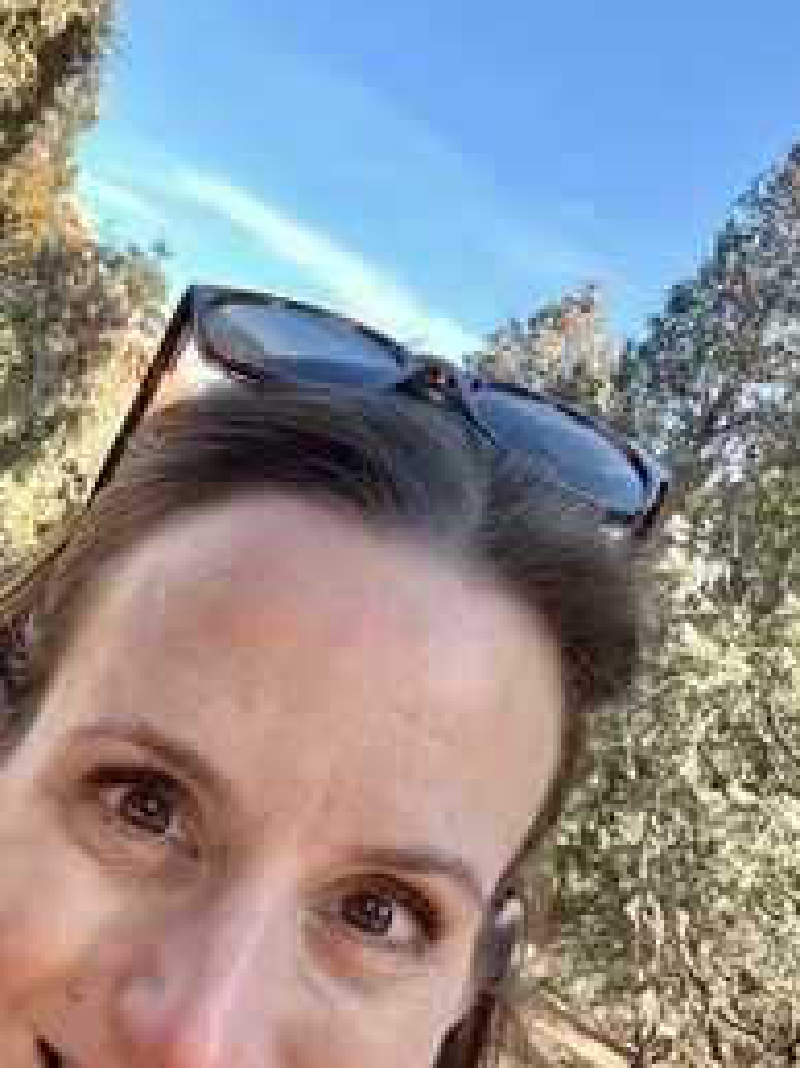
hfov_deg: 25.0
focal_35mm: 58
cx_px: 212
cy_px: 953
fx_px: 1789
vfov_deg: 31.7
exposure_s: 1/157
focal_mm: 2.69
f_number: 1.9
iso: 40
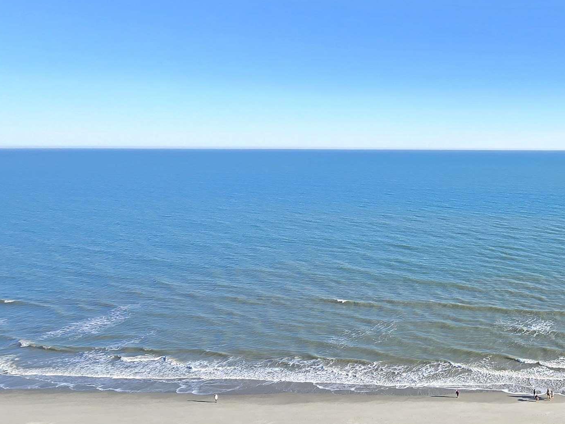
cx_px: 501
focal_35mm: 29
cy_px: 259
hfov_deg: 54.3
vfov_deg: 47.9
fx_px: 473
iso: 50
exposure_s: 1/850
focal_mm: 2.2
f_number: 2.2
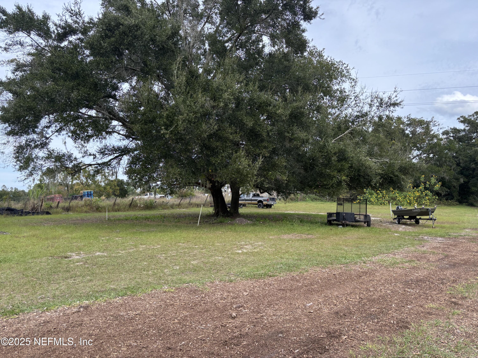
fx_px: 359
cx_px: 239
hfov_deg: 67.3
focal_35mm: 26
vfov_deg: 53.1
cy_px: 179
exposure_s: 1/736
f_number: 1.6
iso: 50
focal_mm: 5.96
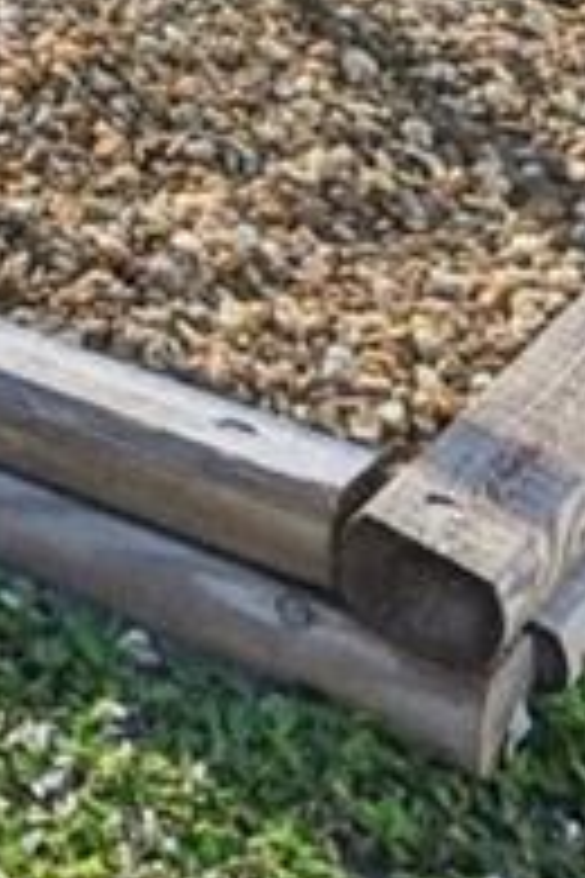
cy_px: -1128
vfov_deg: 13.7
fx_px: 2803
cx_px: -1274
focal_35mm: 115
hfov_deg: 9.1
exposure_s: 1/1000
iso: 400
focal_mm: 14
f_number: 8
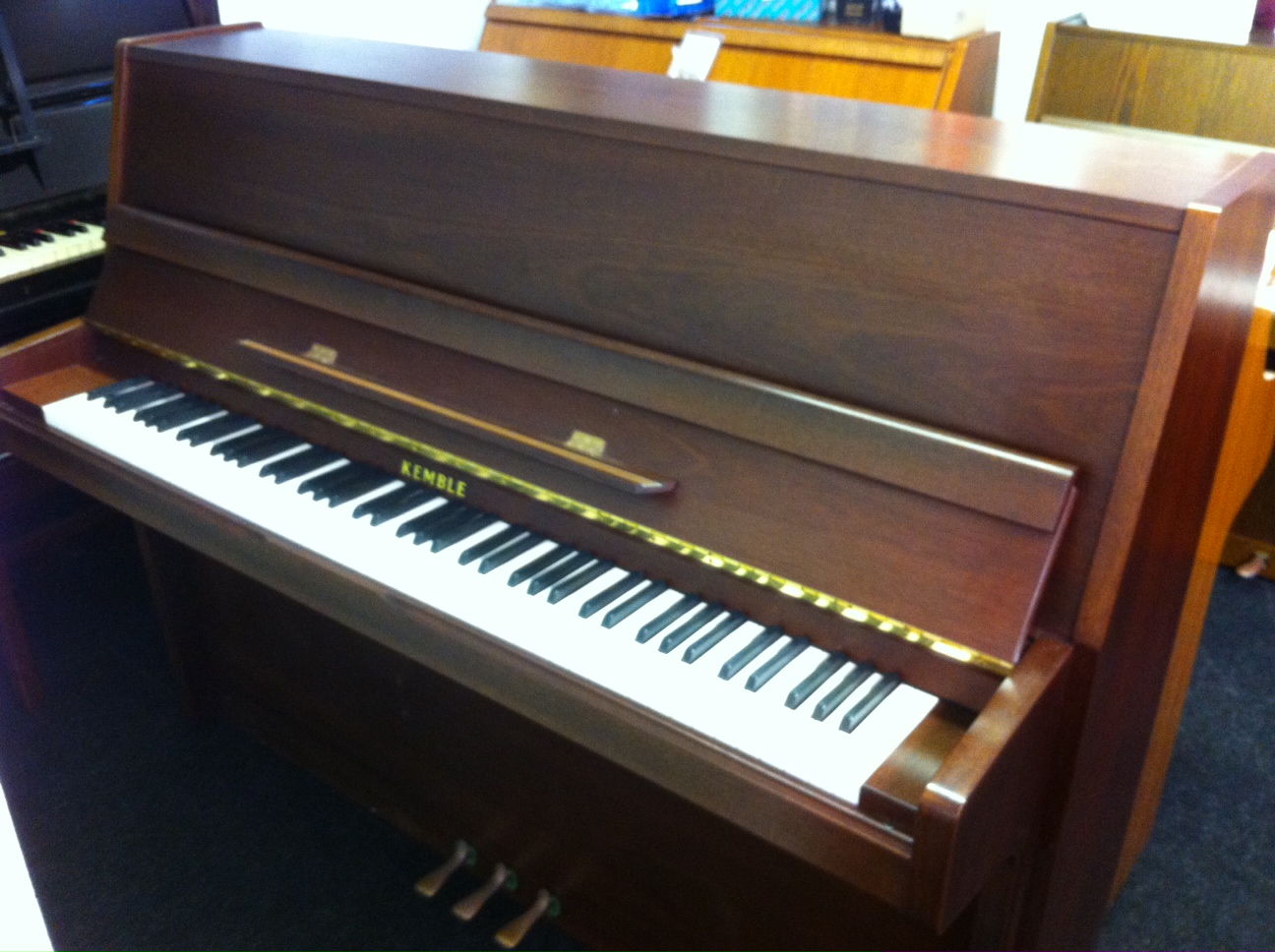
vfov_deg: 40.6
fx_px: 1287
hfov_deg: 52.7
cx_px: 638
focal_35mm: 35
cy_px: 476
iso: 320
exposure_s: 1/15
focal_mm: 3.85
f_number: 2.8
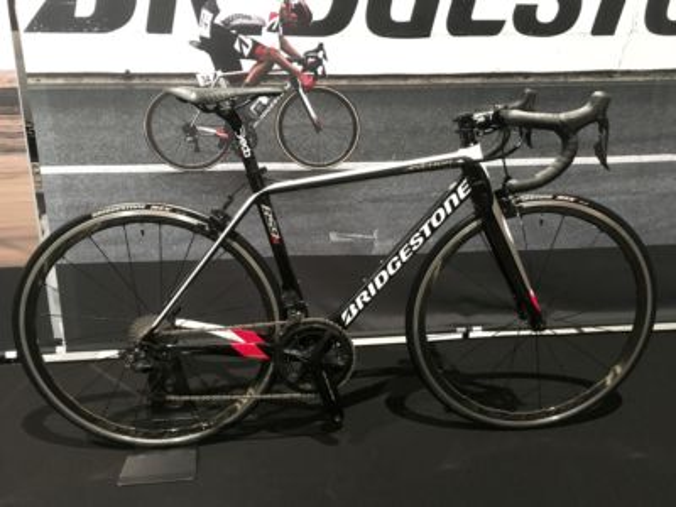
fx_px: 566
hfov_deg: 61.7
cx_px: 338
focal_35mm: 29
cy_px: 254
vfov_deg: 48.2
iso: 200
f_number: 2.2
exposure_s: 1/15
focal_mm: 4.15
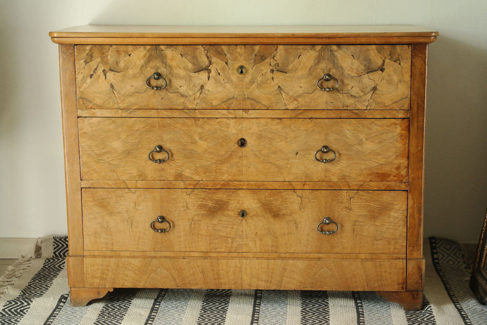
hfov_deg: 29.2
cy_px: 162
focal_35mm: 69
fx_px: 933
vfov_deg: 19.7
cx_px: 244
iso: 800
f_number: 5.6
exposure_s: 1/30
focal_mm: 45
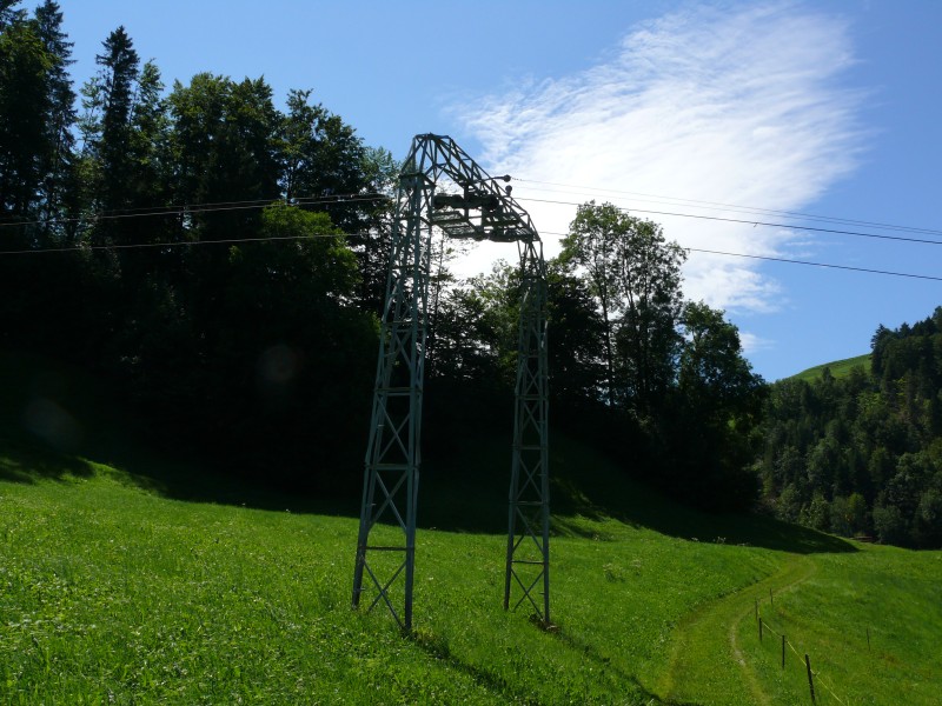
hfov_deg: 52.6
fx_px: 952
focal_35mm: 35
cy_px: 353
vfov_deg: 40.7
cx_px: 471
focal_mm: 7.4
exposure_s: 1/500
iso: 100
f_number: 7.1
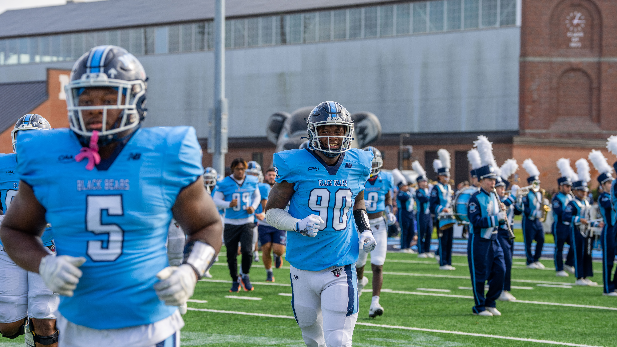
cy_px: 160
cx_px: 308
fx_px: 1734
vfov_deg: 11.4
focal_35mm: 106
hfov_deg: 20.2
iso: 100
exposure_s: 1/640
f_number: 4.5
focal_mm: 101
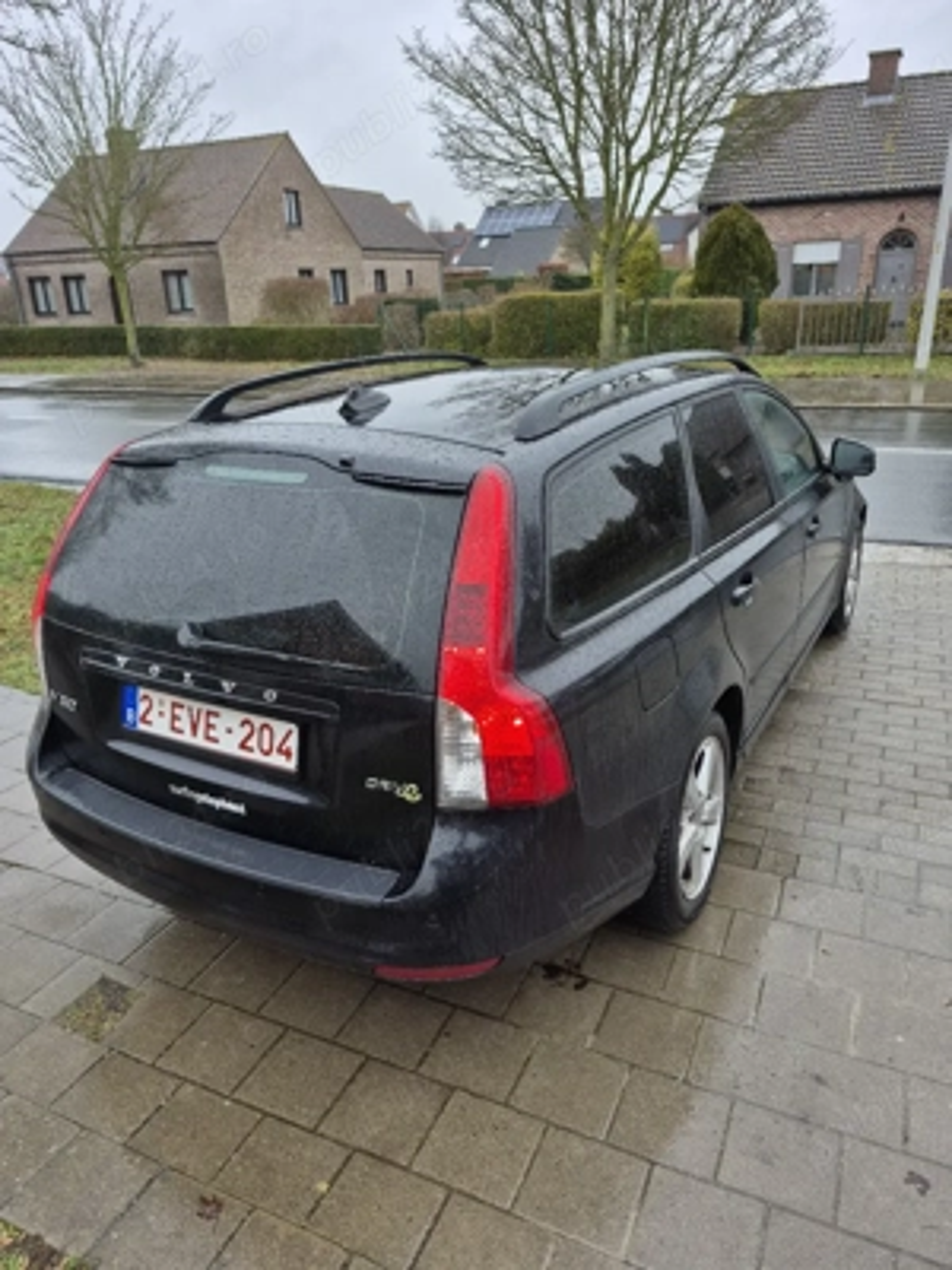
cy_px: 635
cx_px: 476
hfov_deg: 58.9
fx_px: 843
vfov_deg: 73.9
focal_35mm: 23
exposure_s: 1/182
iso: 50
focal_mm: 5.4
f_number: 1.8
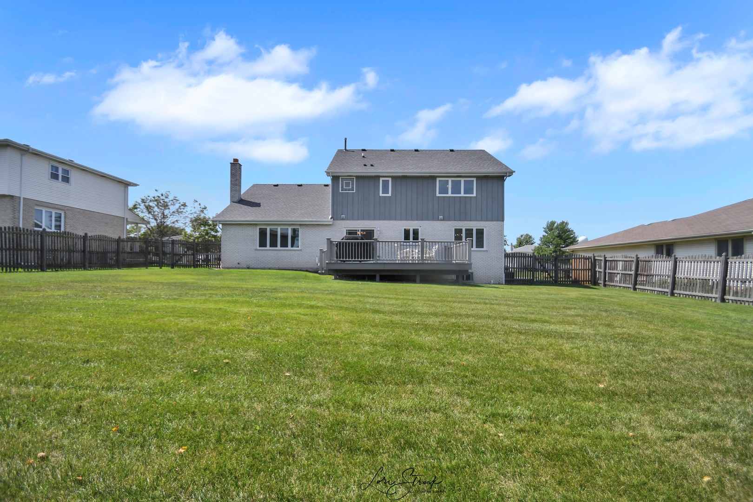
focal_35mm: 15
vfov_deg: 77.3
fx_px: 314
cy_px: 251
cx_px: 376
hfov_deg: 100.4
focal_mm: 10
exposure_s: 1/6400
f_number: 8
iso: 400
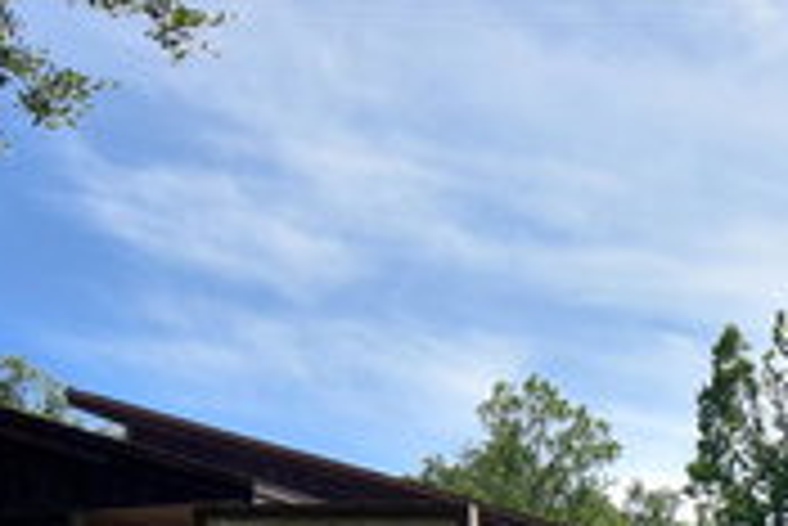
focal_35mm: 74
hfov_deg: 26.0
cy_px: 762
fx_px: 1631
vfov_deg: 16.8
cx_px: 761
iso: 100
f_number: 9
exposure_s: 1/250
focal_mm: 17
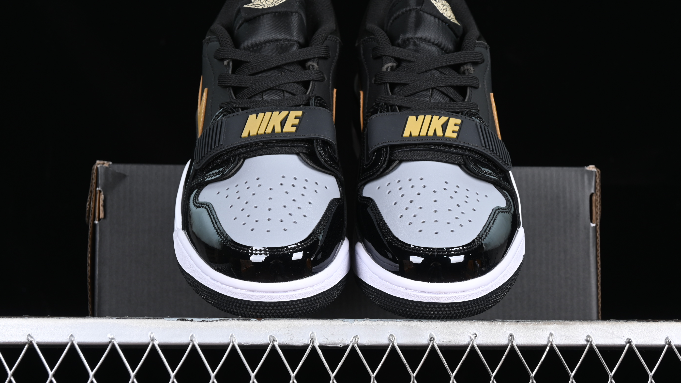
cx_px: 341
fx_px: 1426
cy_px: 181
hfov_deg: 26.9
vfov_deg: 15.3
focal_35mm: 79
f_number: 6.3
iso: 160
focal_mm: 50
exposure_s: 1/60
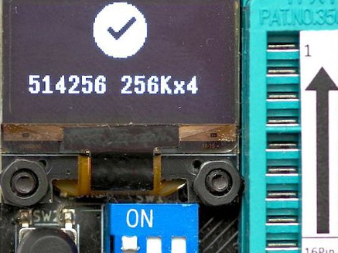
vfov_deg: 10.8
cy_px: 98
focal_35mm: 137
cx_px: 187
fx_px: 1337
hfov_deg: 14.4
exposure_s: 1/10
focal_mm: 100
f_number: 5.6
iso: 200
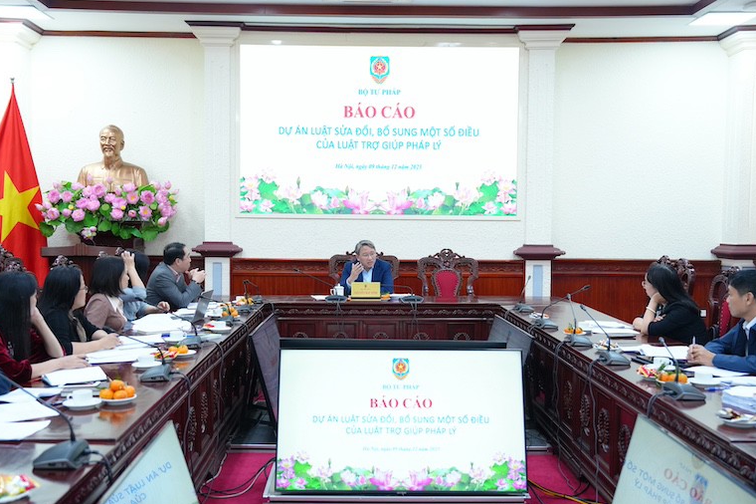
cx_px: 370
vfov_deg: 33.4
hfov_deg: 48.5
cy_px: 264
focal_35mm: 40
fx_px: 840
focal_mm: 38
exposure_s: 1/160
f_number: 3.2
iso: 1600
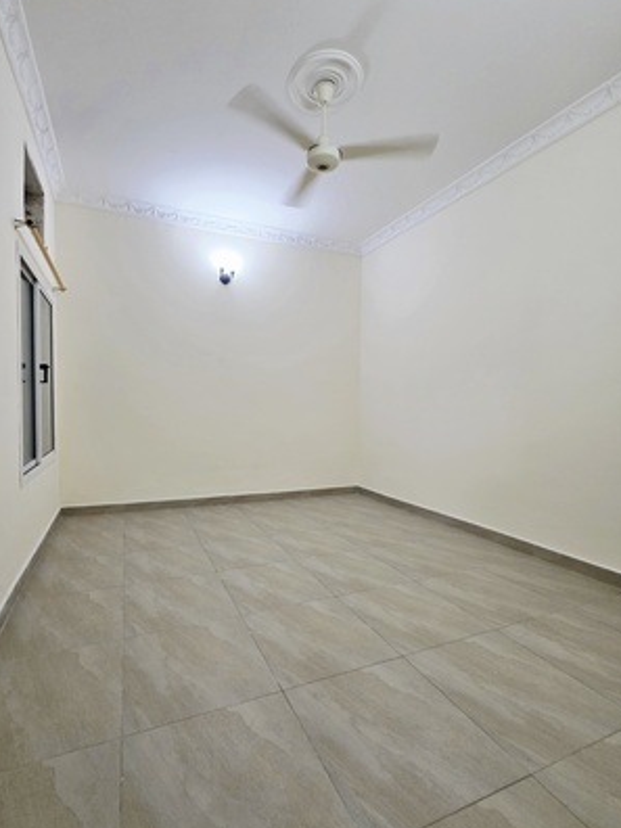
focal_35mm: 15
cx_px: 273
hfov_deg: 81.4
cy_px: 413
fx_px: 359
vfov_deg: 98.2
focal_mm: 2.2
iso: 250
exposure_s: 1/101
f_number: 1.9
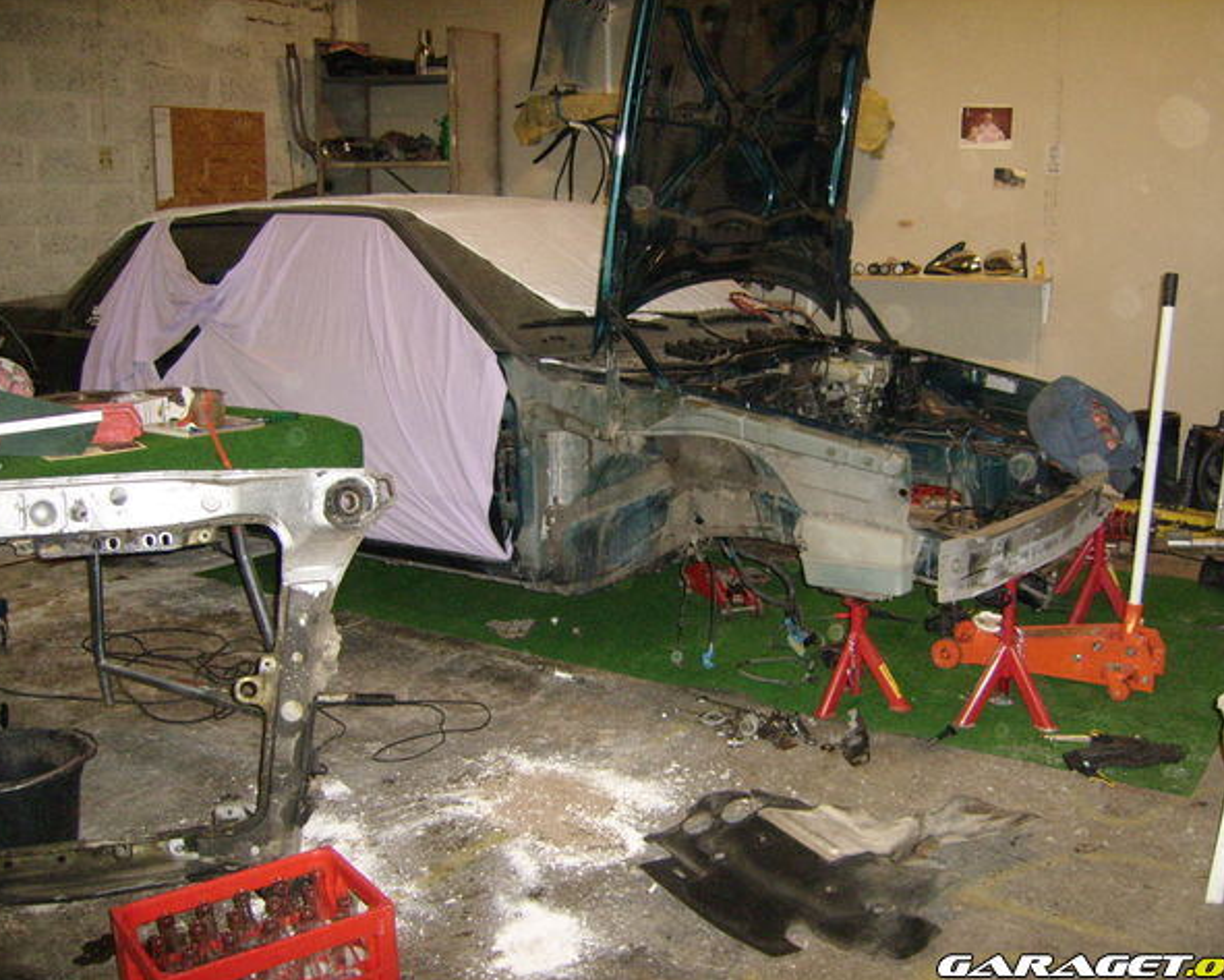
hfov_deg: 49.1
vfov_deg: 40.1
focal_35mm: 37
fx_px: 1341
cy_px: 489
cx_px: 630
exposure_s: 1/30
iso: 282
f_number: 2.8
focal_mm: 5.95
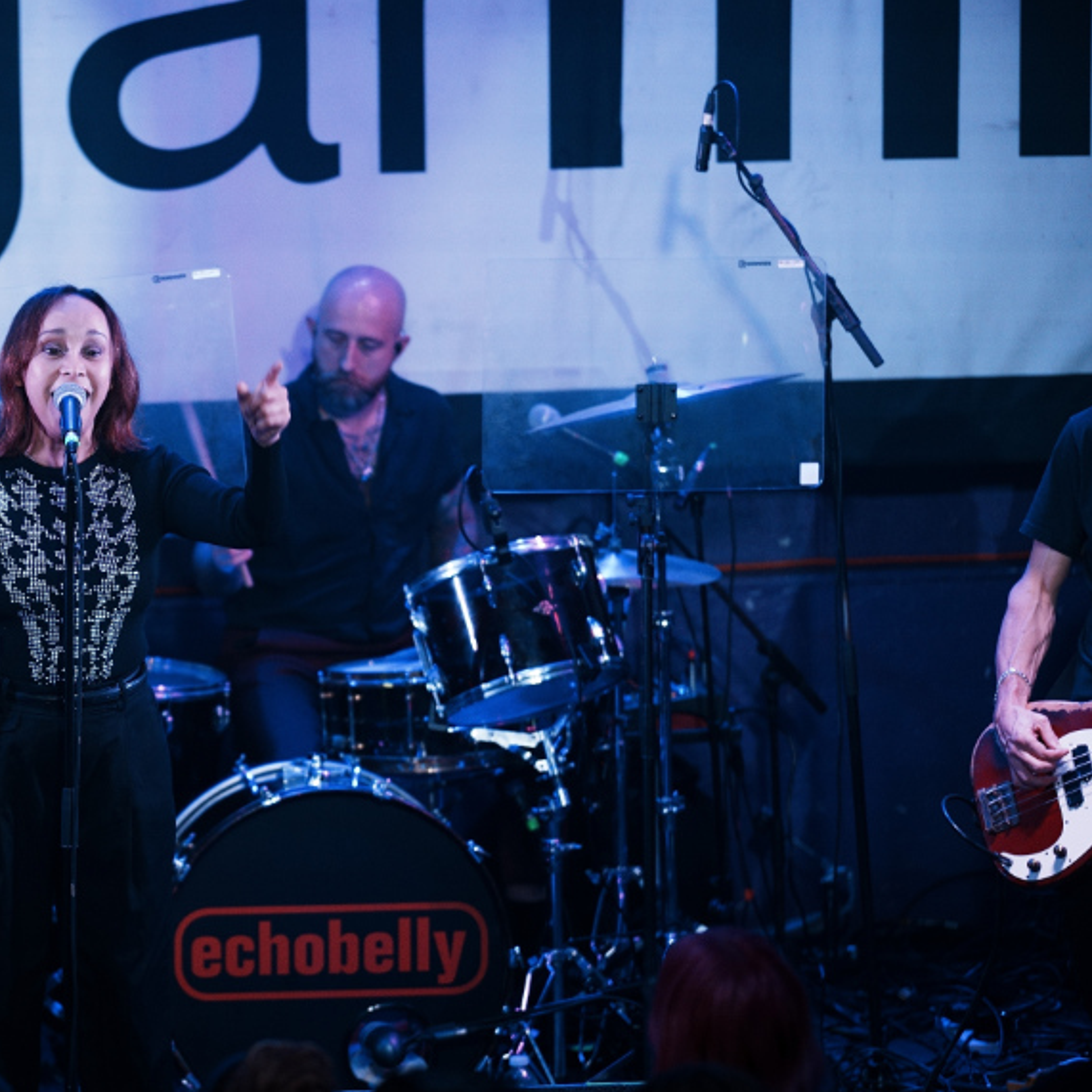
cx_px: 157
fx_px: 6274
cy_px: 666
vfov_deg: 9.9
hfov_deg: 9.9
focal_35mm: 176
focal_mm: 75
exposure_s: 1/60
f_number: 1.2
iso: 500
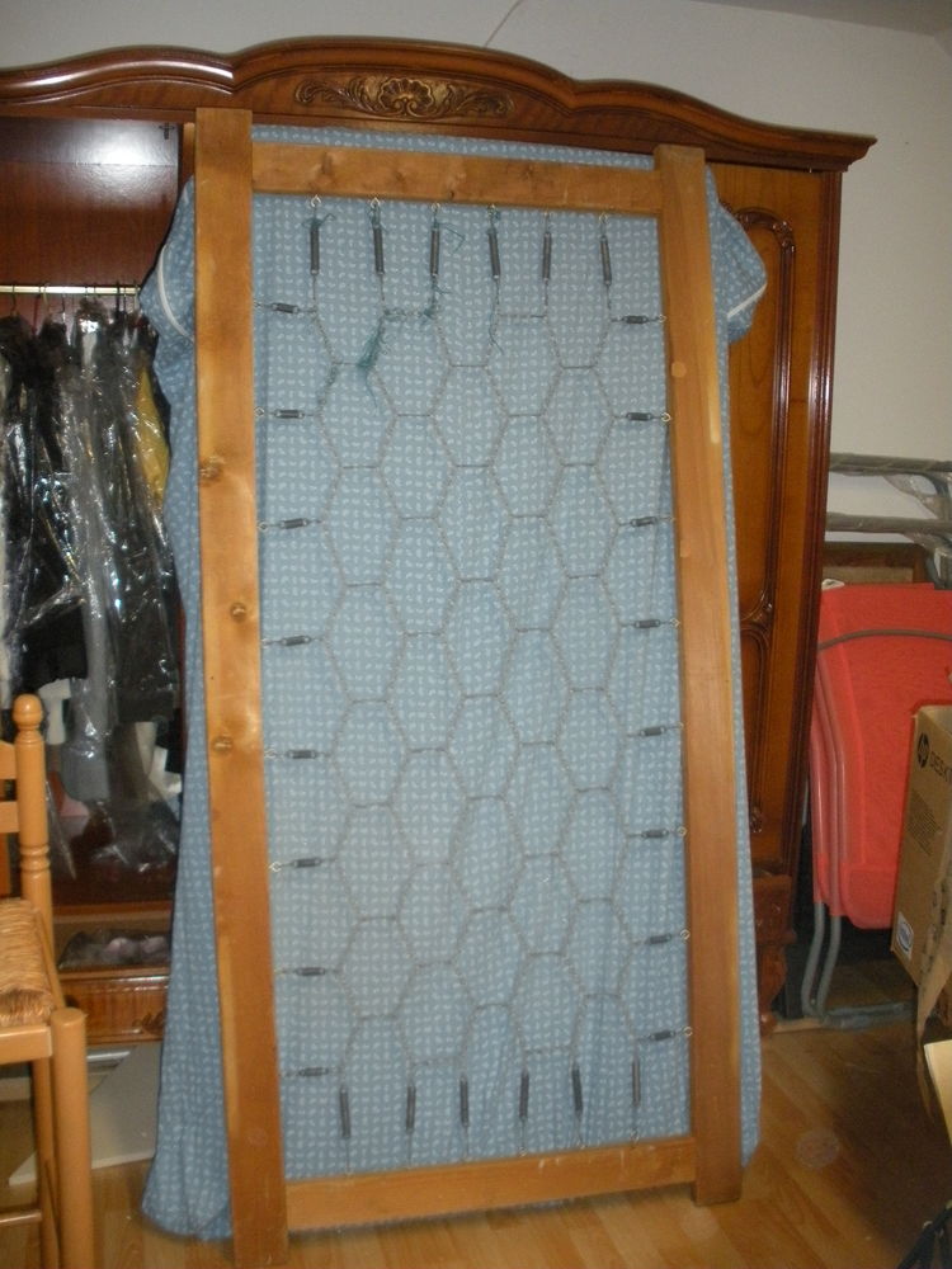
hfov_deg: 40.7
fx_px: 1283
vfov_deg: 52.6
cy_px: 634
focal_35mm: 35
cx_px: 476
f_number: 3.5
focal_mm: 6.3
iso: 400
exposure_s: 1/60
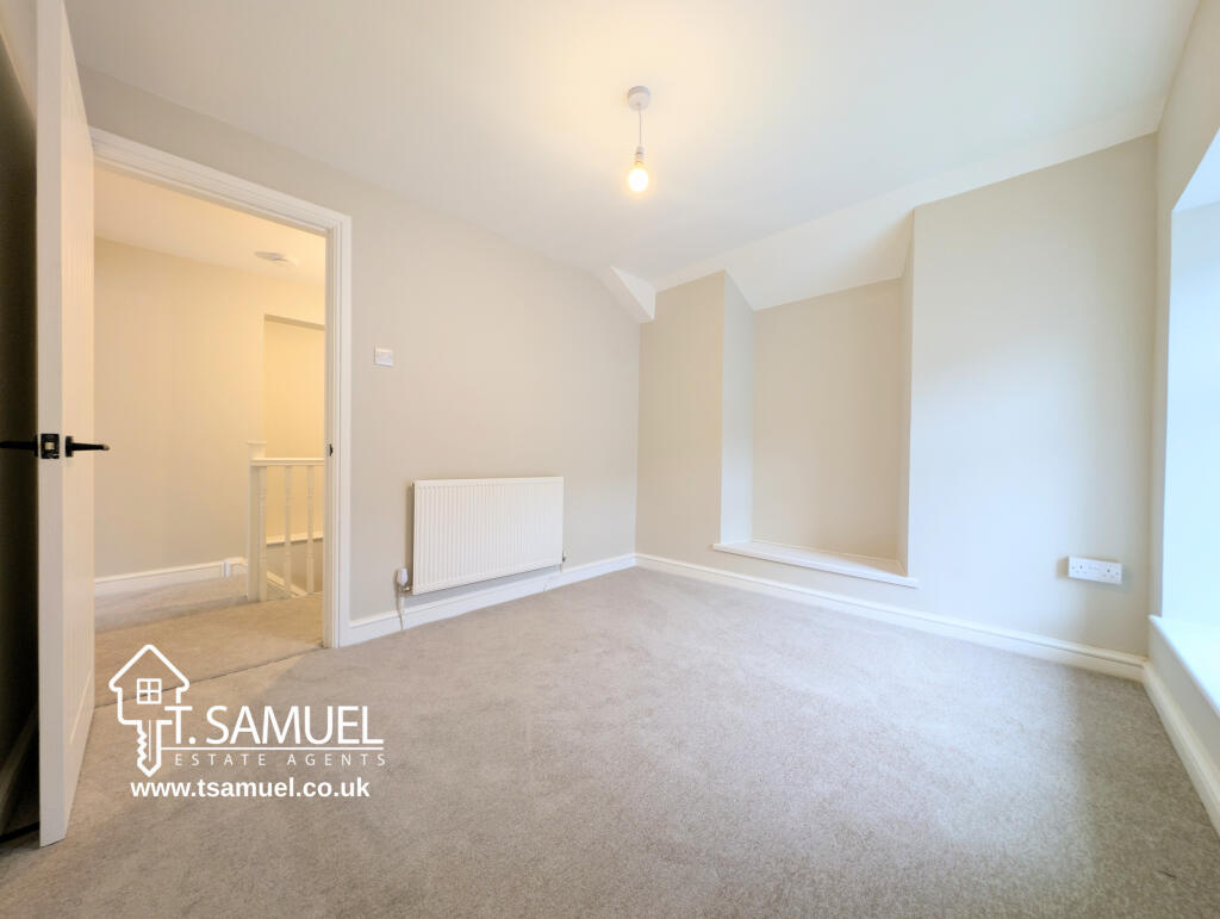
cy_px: 460
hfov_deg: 110.5
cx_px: 610
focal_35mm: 12
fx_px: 424
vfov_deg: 94.6
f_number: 1.95
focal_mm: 2.23
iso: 37
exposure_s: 1/18.6
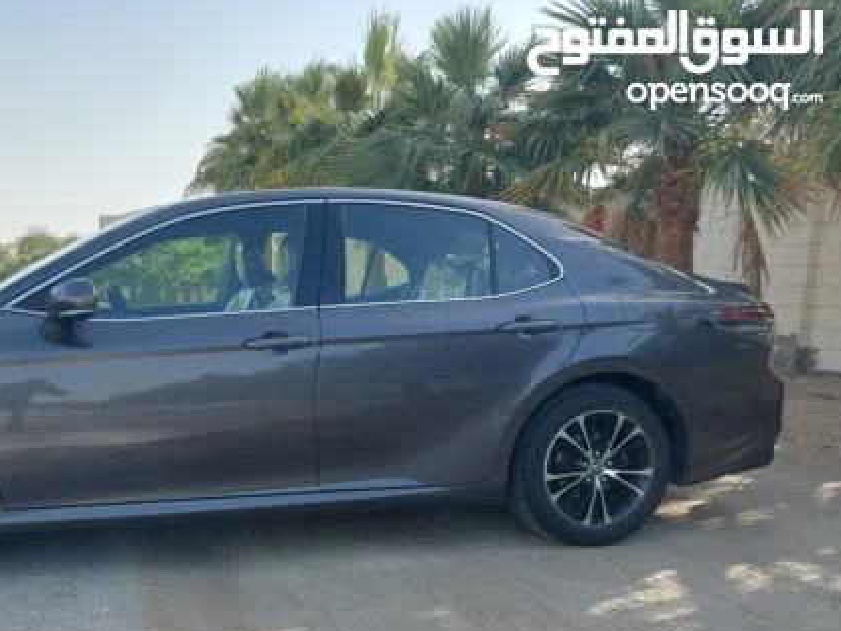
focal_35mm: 37
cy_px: 448
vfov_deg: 38.0
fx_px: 899
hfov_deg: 48.5
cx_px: 223
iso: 32
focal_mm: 5.23
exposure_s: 1/423
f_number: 1.8
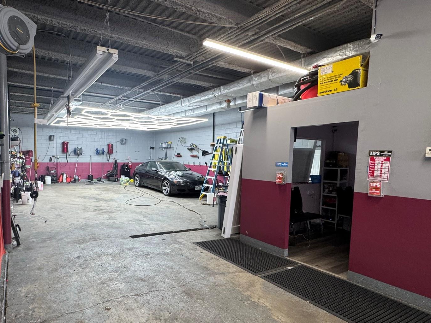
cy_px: 176
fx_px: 261
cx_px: 160
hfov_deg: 77.5
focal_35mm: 21
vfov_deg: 63.3
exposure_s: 1/120
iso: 200
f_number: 2.2
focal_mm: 2.22
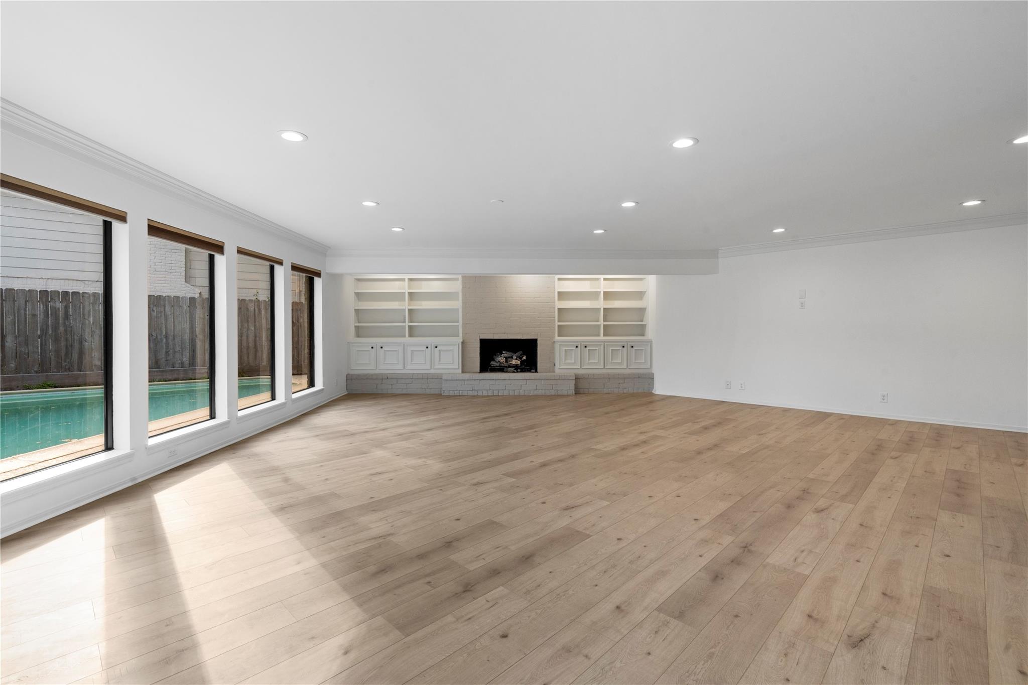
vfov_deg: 73.7
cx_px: 514
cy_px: 342
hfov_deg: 96.7
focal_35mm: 16
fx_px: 457
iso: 400
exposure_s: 1/25
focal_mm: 16
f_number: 11
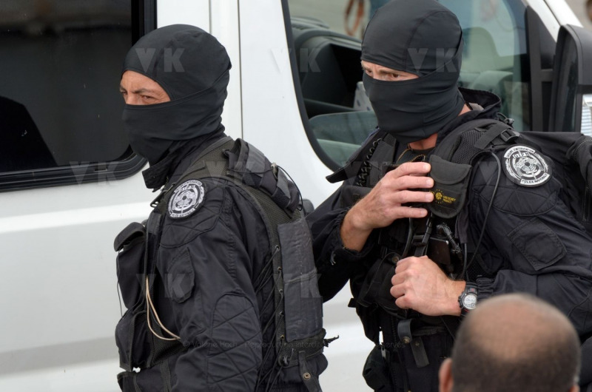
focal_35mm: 300
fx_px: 4923
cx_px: 296
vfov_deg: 4.6
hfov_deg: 6.9
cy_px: 196
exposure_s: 1/320
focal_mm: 200
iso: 320
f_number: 8
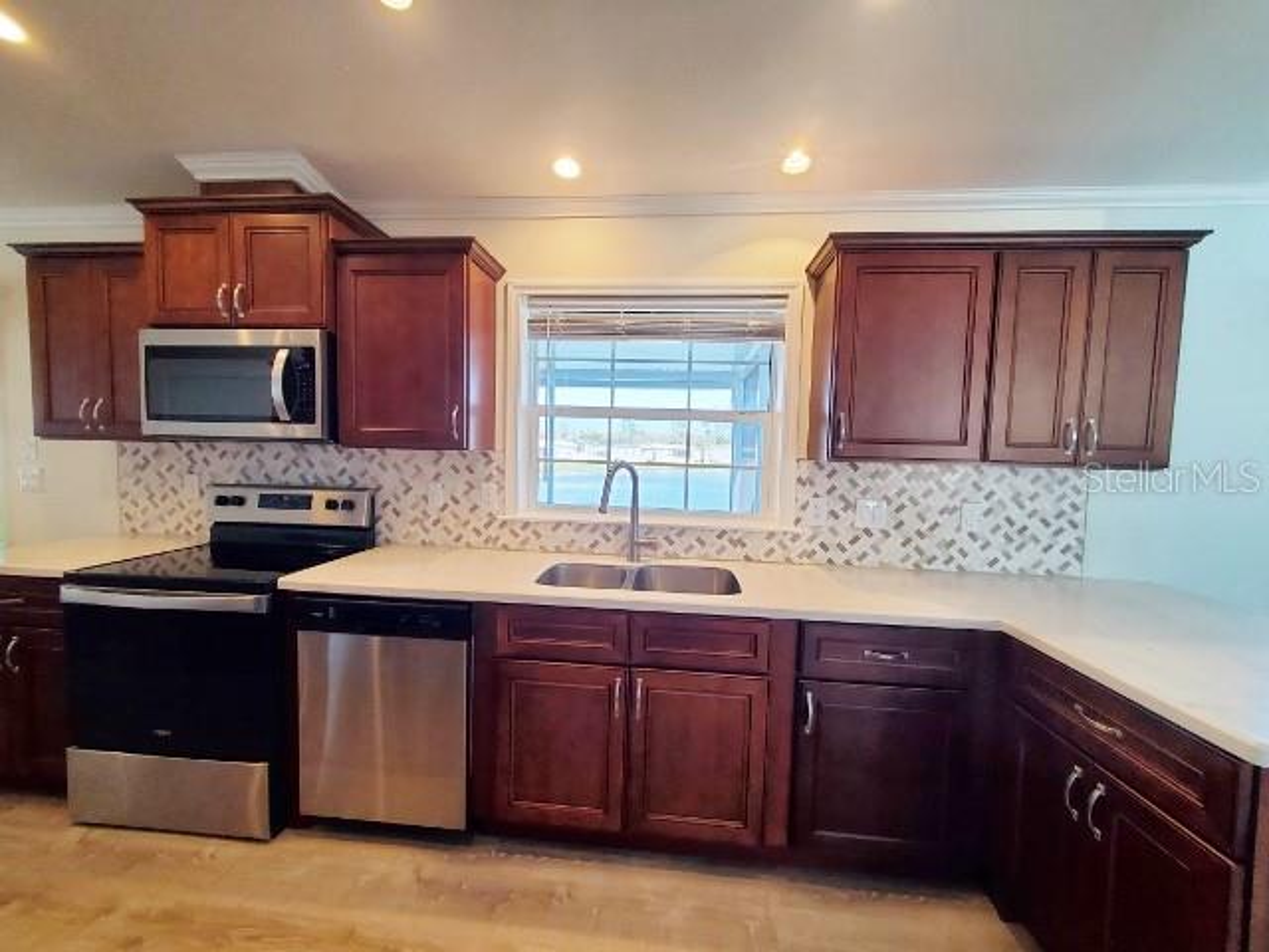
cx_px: 634
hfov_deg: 106.2
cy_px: 476
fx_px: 477
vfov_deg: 89.9
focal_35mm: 13
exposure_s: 1/60
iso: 100
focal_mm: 1.8
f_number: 2.2
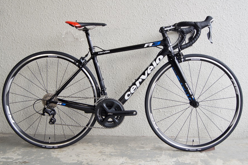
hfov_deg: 51.9
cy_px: 81
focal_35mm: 37
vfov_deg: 35.9
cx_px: 121
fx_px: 255
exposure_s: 1/40
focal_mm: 24
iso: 100
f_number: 5
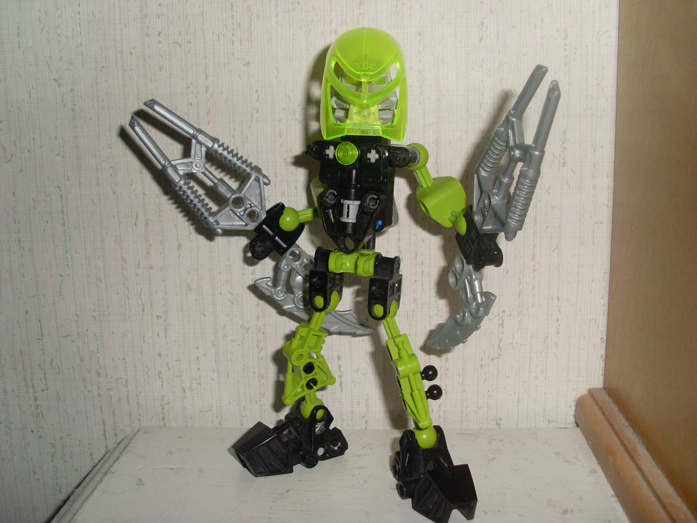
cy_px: 262
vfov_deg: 37.7
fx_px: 765
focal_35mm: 38
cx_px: 348
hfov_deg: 49.0
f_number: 7.7
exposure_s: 1/45
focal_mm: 6.3
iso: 100
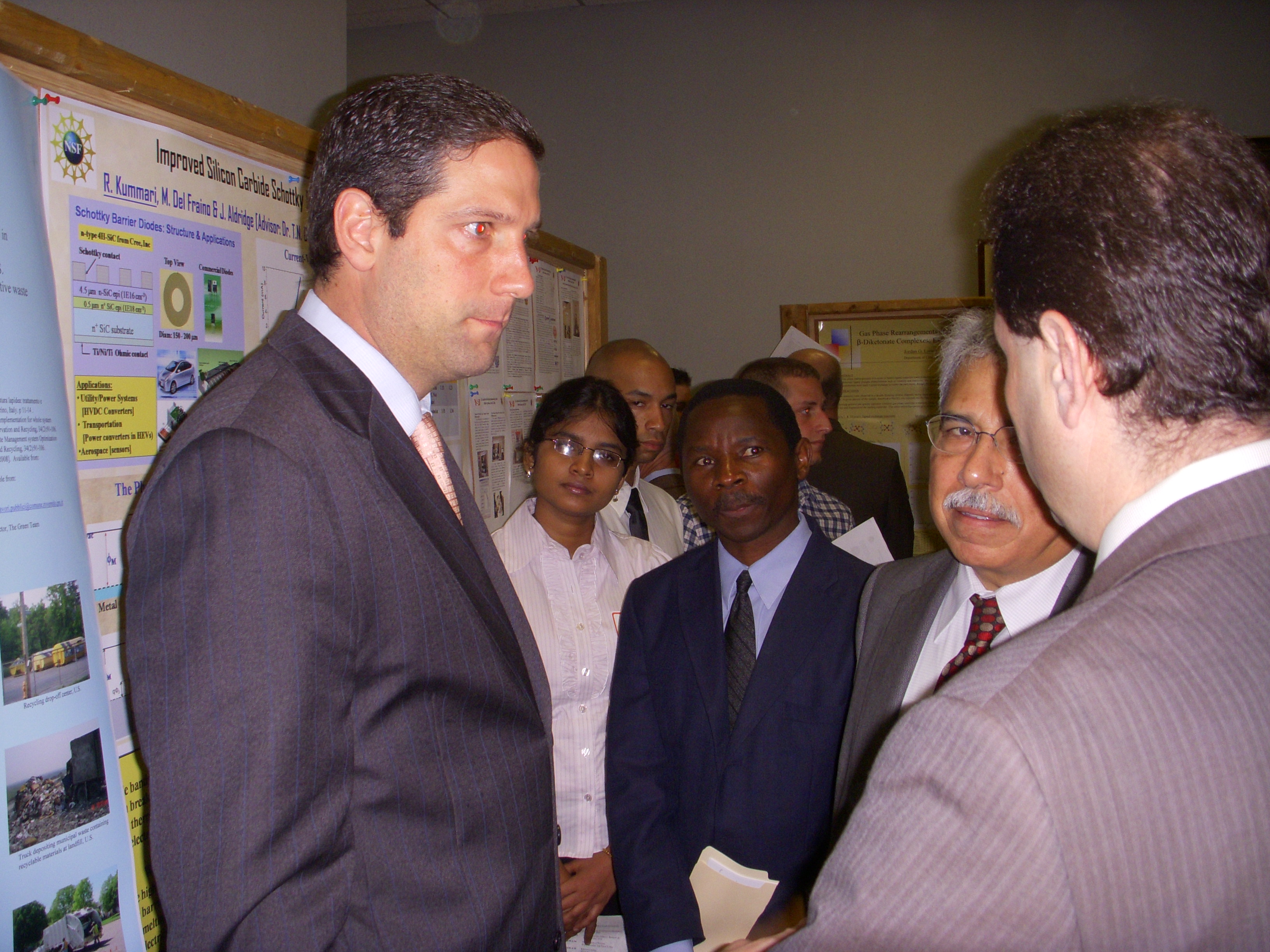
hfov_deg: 49.0
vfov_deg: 37.7
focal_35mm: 38
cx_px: 635
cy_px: 476
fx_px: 1394
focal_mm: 6.3
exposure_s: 1/50
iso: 160
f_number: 3.3
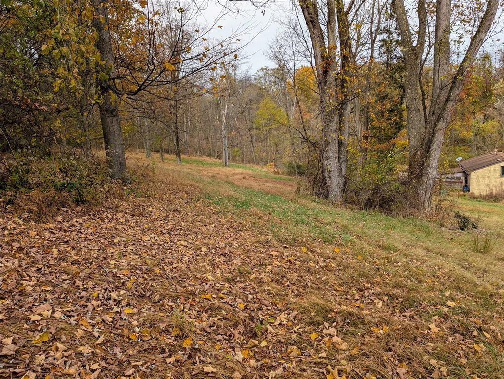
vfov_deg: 56.9
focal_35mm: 24
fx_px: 350
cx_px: 252
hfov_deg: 71.5
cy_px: 190
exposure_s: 1/840
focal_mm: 6.9
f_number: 1.68
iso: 22
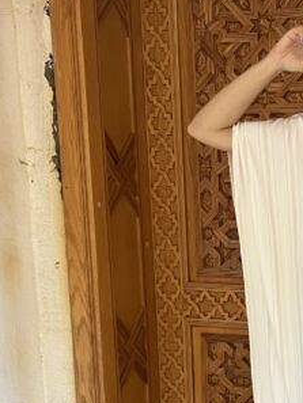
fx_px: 816
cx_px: 386
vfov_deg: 26.9
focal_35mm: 70
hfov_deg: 19.5
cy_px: 354
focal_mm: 5.7
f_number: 1.5
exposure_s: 1/88
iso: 125
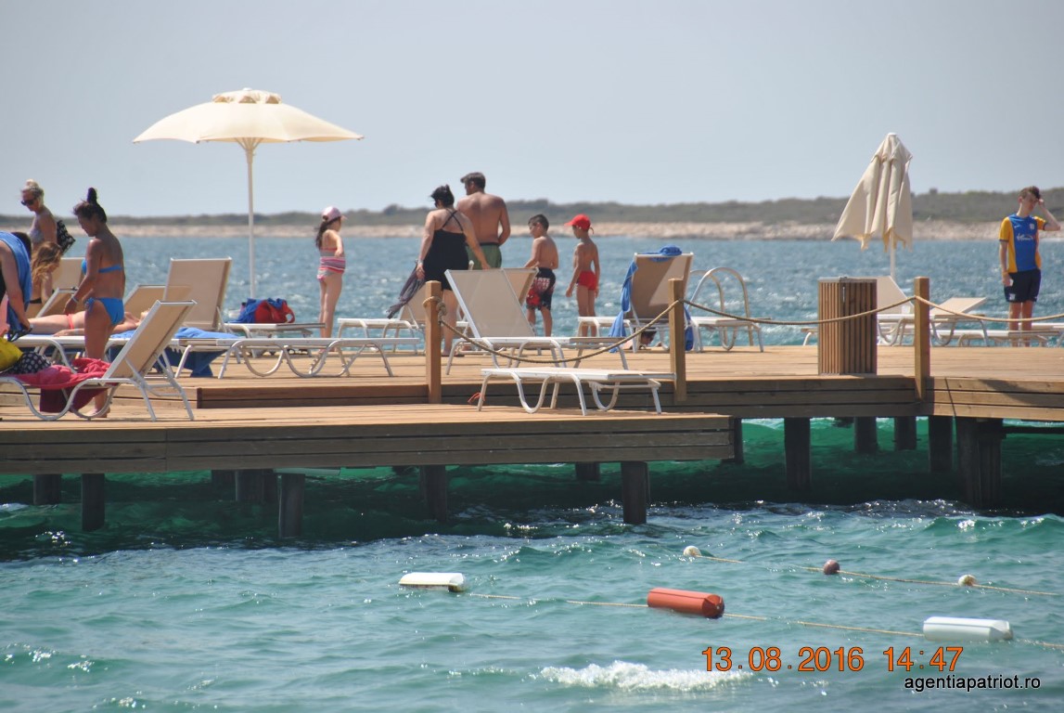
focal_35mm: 300
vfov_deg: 4.6
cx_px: 532
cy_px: 356
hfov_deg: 6.9
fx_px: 8878
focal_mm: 200
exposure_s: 1/1000
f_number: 5.6
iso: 200
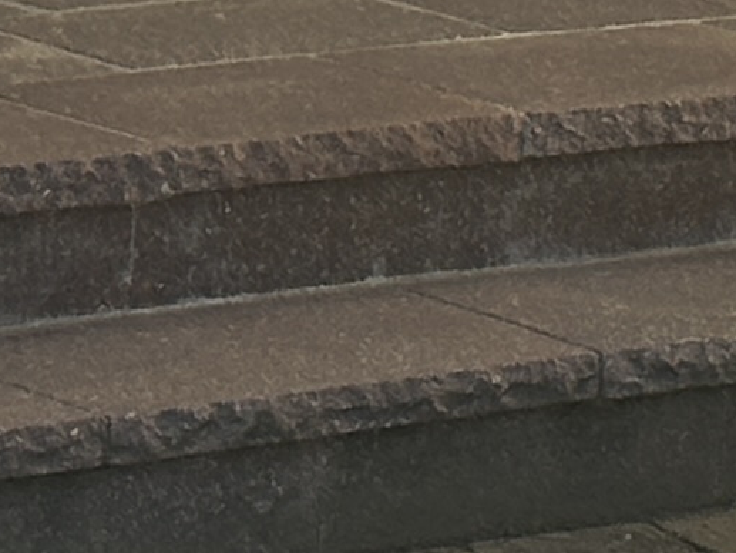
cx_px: 448
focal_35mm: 374
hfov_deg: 5.3
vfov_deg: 3.9
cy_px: -1043
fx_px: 7954
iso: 64
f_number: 1.78
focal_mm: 6.86
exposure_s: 1/1433
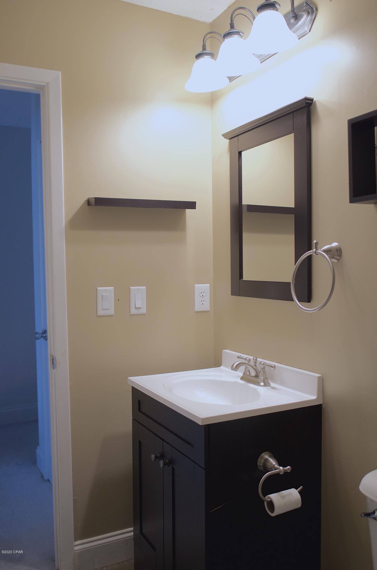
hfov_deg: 43.4
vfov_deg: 62.0
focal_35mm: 30
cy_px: 285
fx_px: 474
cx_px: 188
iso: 280
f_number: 1.8
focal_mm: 20
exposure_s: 1/40
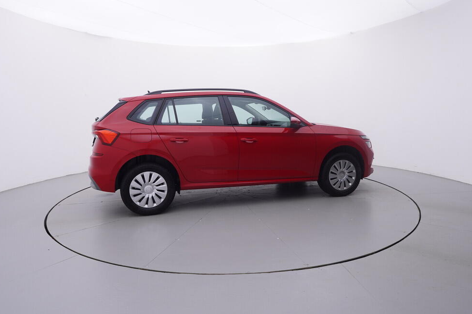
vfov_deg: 54.0
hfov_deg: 74.9
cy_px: 151
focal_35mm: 24
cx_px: 233
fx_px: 308
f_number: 5
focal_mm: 15
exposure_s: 1/80
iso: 200
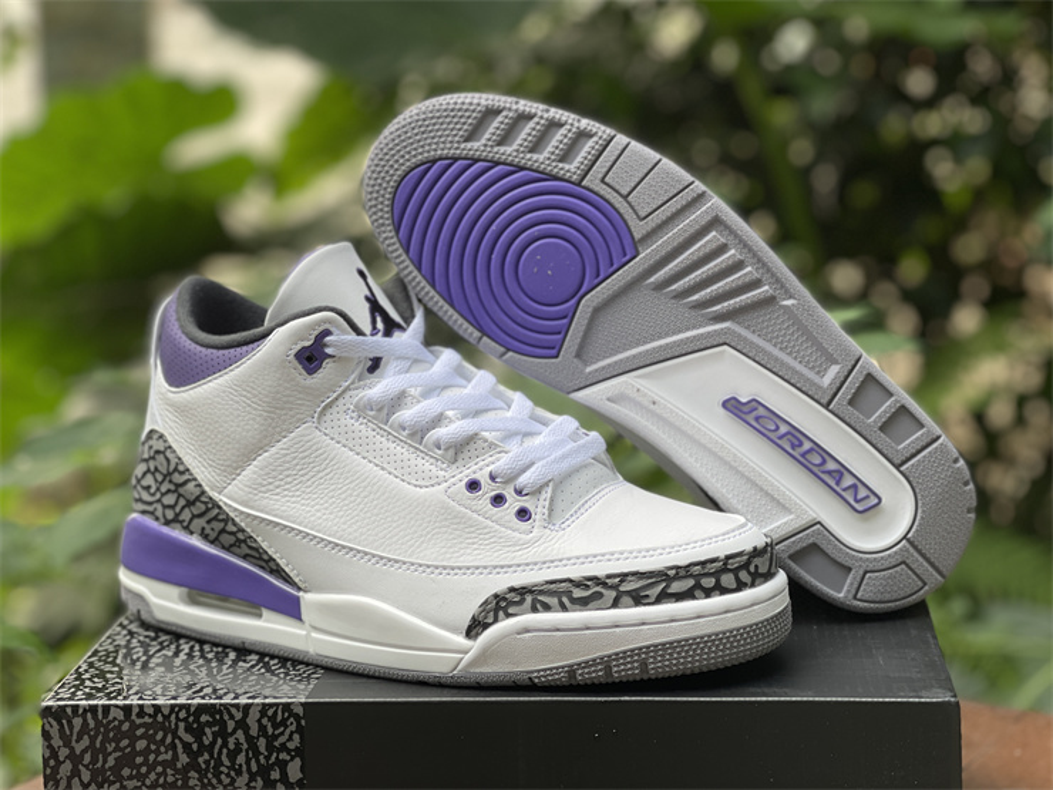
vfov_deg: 22.9
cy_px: 395
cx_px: 526
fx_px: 1947
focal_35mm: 64
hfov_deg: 30.3
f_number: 2.2
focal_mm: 7.5
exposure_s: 1/121
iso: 40
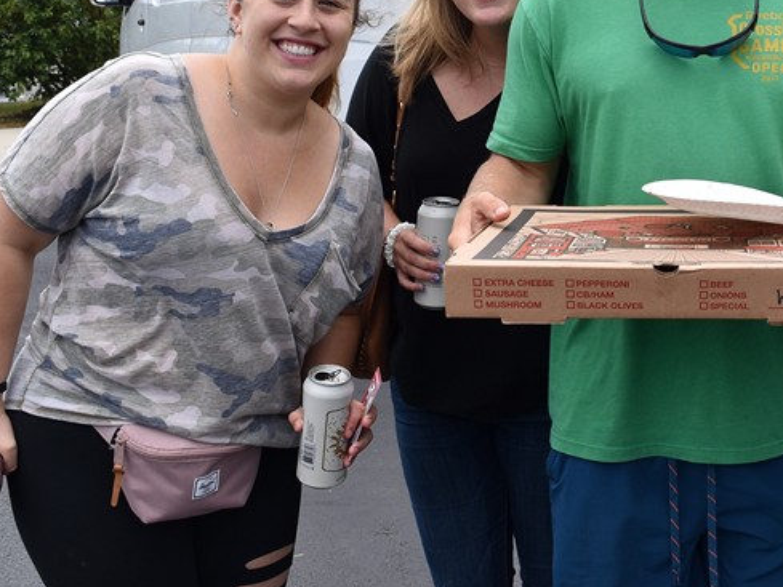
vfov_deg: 24.6
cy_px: 153
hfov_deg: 31.7
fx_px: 1335
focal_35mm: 59
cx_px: 647
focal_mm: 20
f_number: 8
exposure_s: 1/250
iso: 250
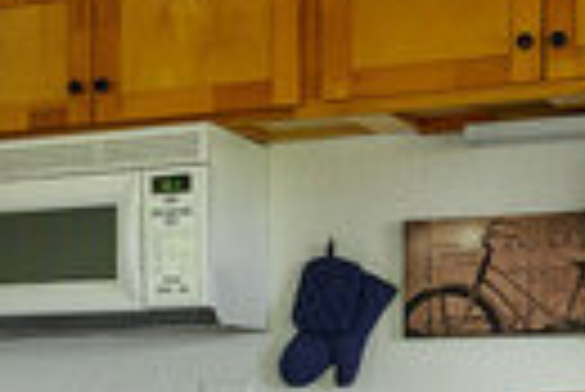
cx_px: 0
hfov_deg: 18.8
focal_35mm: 105
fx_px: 1715
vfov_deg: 12.8
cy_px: 426
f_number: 9
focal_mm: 21.5
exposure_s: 1/4
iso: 800
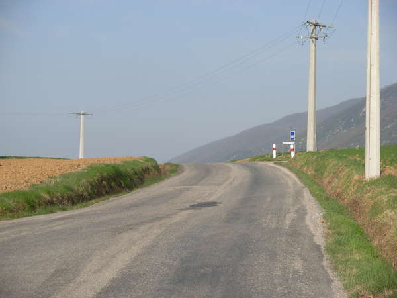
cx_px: 198
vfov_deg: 13.2
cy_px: 149
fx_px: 1284
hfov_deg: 17.6
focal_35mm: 112
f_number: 4.2
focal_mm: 18.6
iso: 79
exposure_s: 1/683
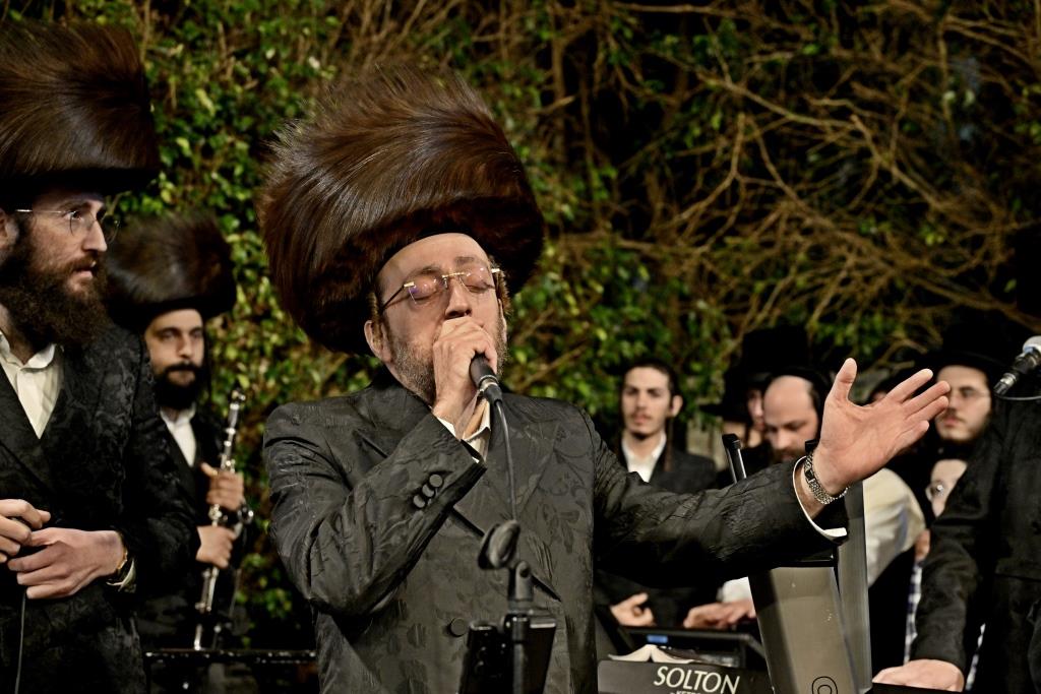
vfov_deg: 25.1
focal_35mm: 54
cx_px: 520
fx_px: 1562
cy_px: 347
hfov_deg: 36.9
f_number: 4
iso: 1250
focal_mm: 54
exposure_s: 1/160
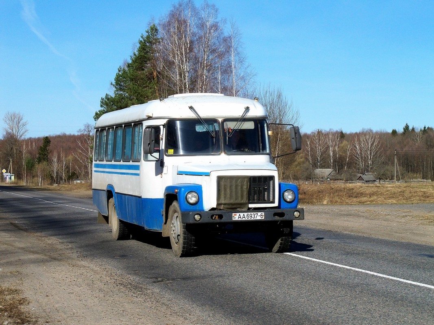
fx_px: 1003
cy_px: 162
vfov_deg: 18.4
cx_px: 217
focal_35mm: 80
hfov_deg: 24.4
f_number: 4.1
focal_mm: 14.2
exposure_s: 1/1600
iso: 160
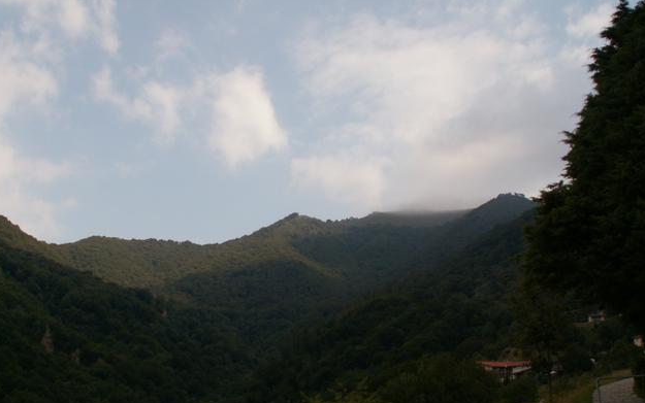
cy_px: 211
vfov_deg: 33.6
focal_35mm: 38
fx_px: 668
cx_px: 325
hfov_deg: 51.5
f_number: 6.3
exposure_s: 1/200
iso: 50
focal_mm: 5.86
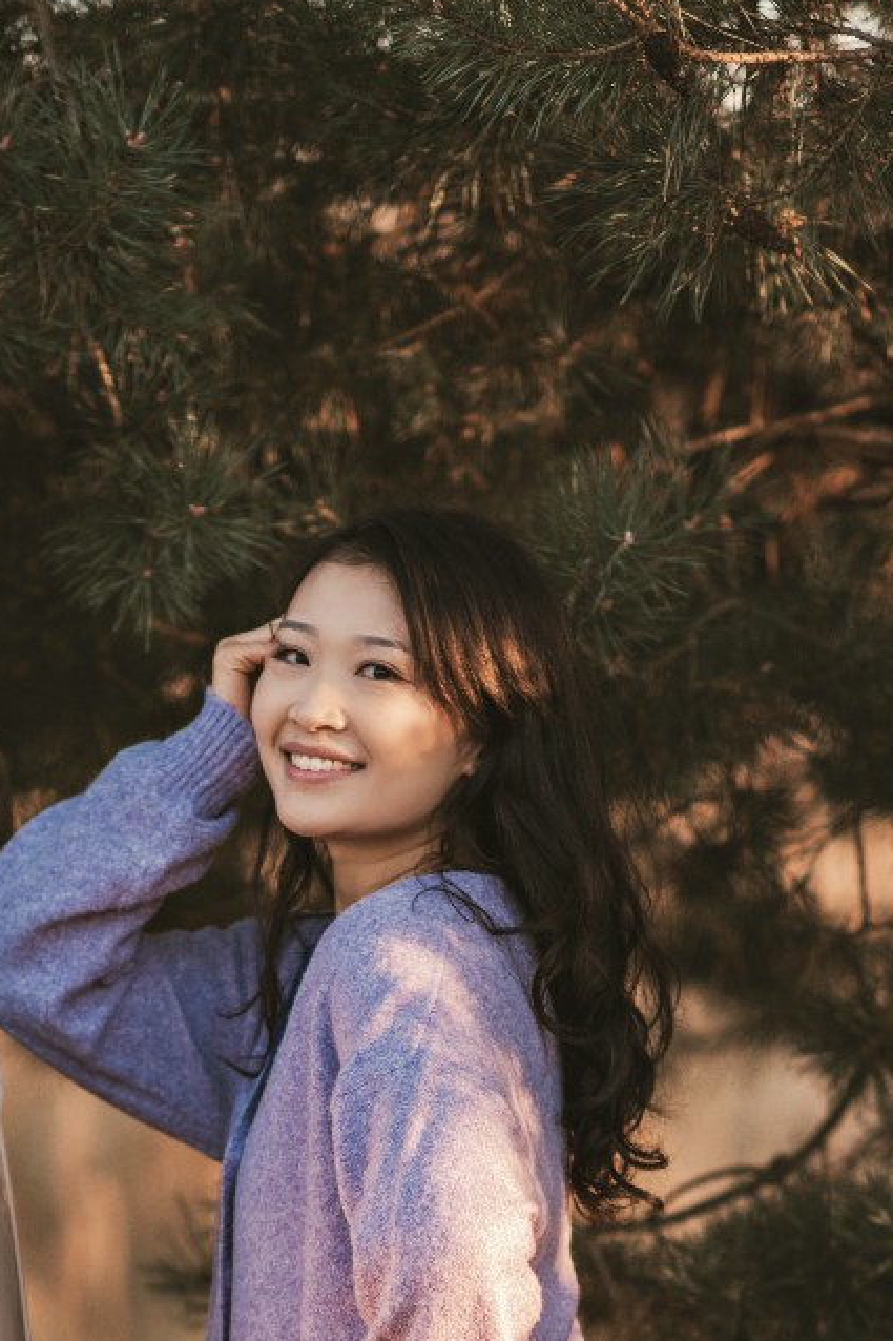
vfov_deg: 13.6
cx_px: 168
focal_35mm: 150
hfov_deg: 9.1
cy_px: 1105
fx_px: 5584
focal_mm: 85
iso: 320
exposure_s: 1/1000
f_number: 1.6
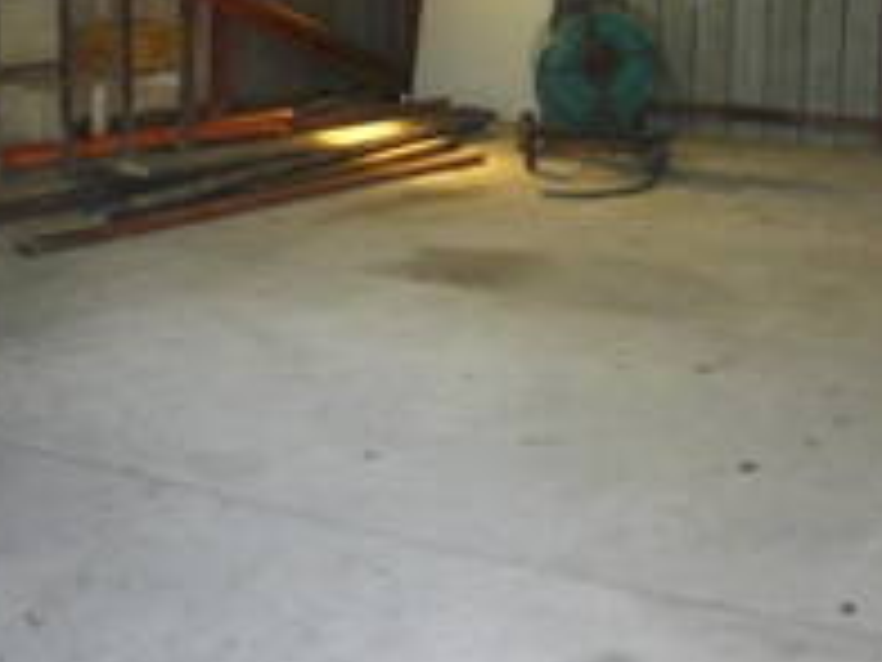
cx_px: 580
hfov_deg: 30.1
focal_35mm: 64
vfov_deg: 22.6
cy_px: 122
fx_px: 1631
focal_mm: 4.6
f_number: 2.8
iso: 200
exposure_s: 1/30
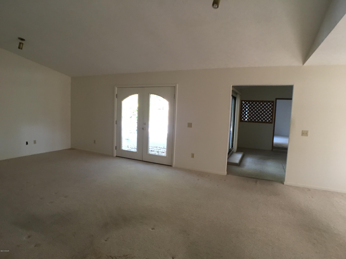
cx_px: 173
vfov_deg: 48.2
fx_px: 290
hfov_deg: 61.7
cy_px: 130
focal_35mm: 29
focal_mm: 4.15
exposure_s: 1/15
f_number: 2.2
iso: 80
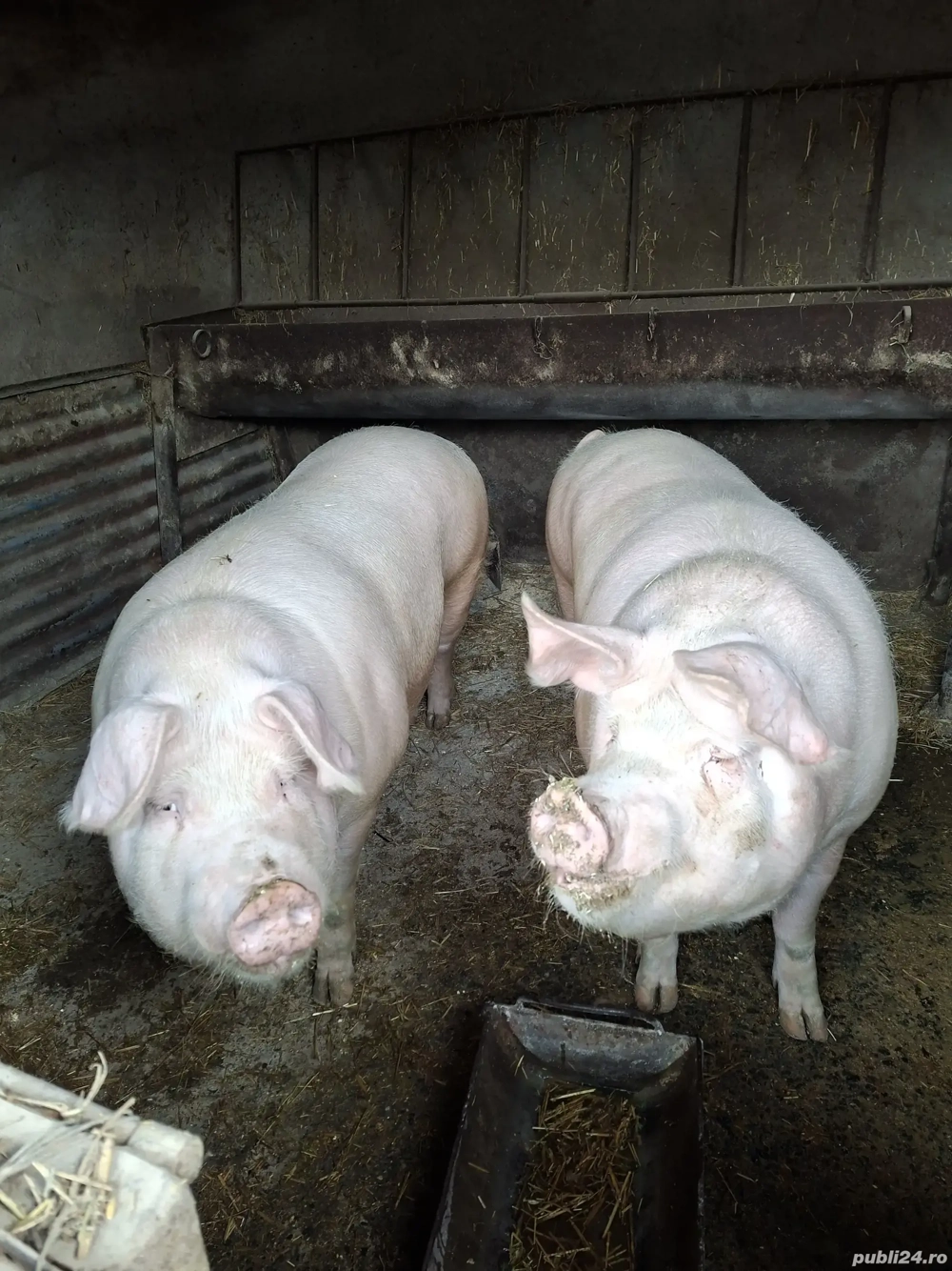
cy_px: 636
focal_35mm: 23
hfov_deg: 58.9
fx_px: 844
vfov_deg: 73.9
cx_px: 476
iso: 250
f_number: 1.8
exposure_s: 1/100
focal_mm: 5.54
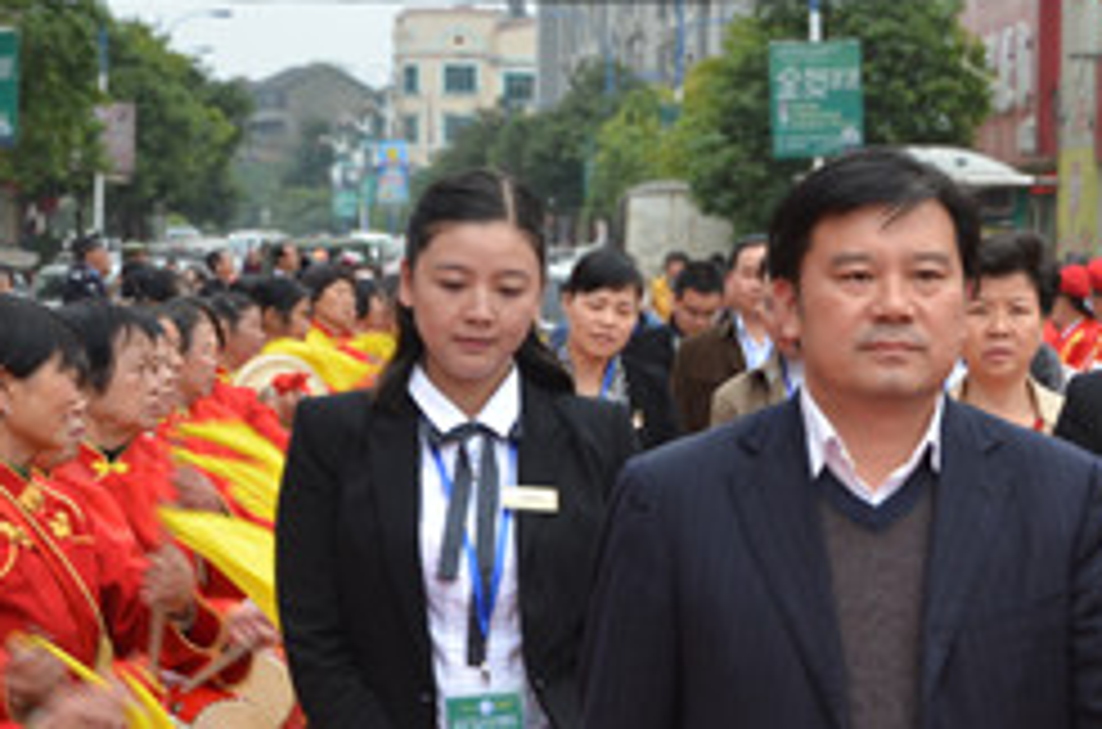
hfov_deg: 13.2
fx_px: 4702
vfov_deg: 8.9
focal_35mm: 154
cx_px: 1111
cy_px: 299
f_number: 5.6
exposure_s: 1/125
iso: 220
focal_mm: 42
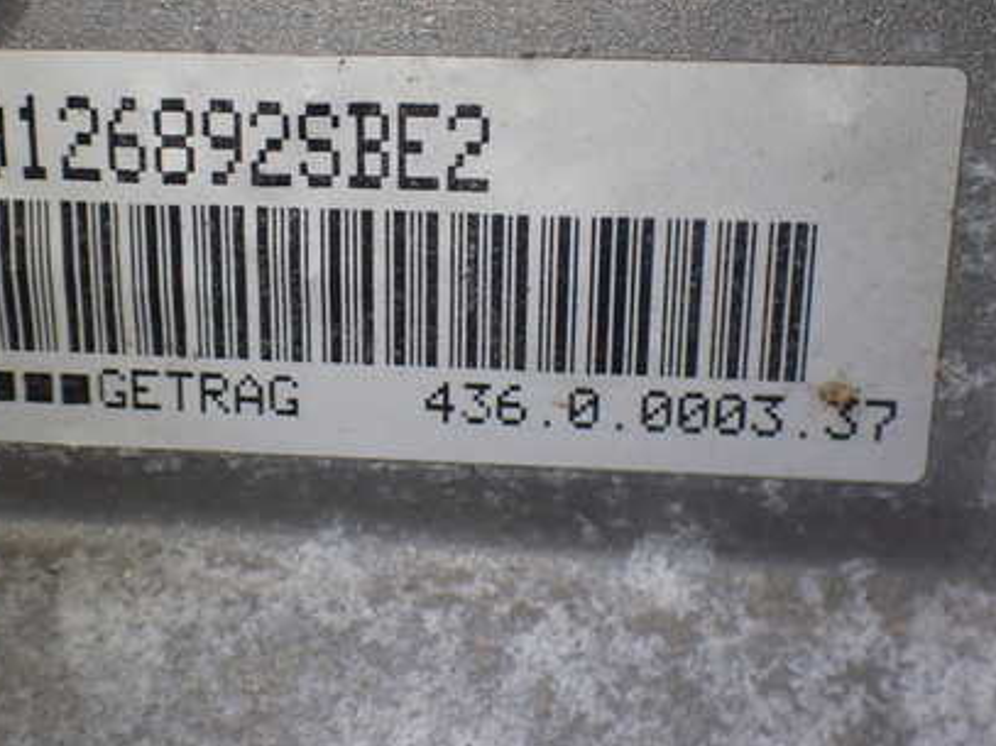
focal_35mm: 56
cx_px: 387
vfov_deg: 26.0
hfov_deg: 34.2
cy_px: 306
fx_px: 1611
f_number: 2.7
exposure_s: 1/160
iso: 200
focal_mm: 6.83
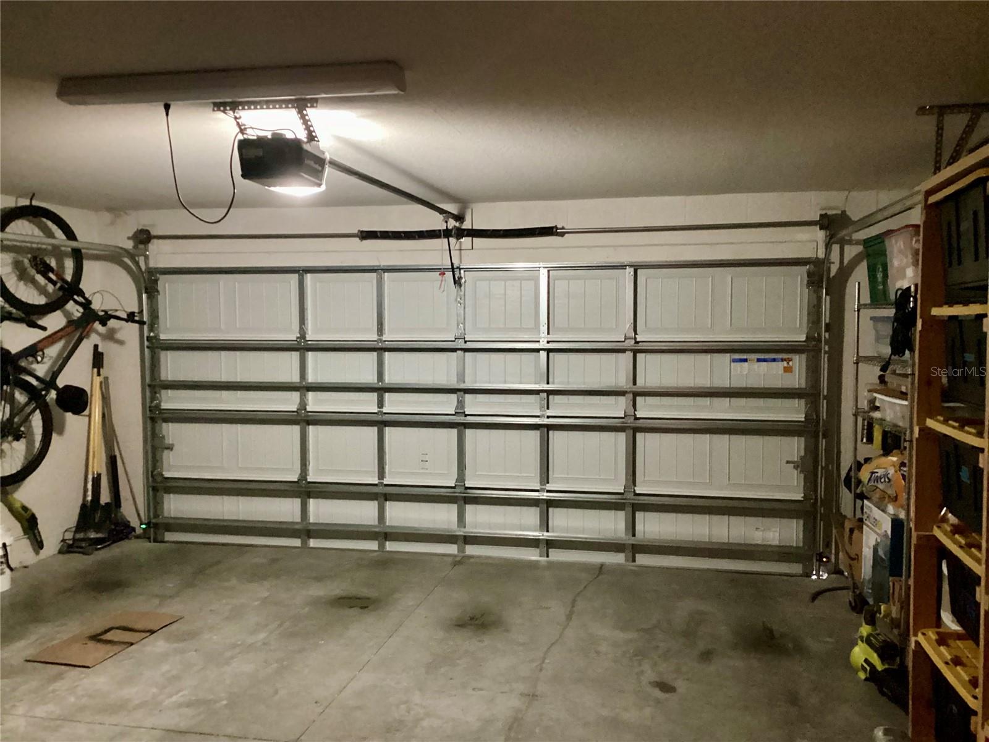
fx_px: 886
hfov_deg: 58.4
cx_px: 494
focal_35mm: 31
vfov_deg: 45.4
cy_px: 371
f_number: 2.4
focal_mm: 3.3
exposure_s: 1/24
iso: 800
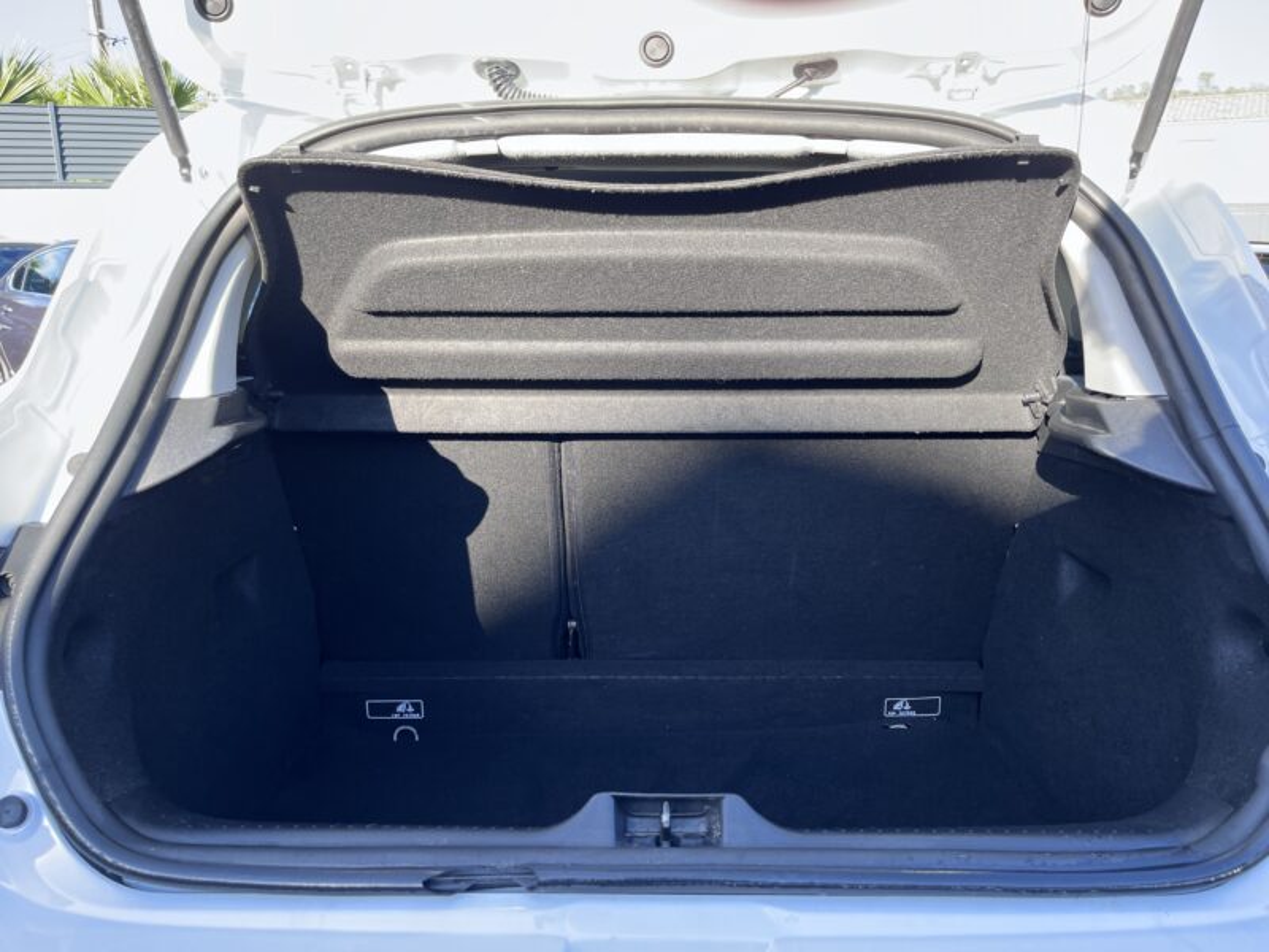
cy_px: 476
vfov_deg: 53.1
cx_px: 634
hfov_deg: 67.3
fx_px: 953
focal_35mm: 26
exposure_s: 1/165
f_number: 1.6
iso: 40
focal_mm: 5.1
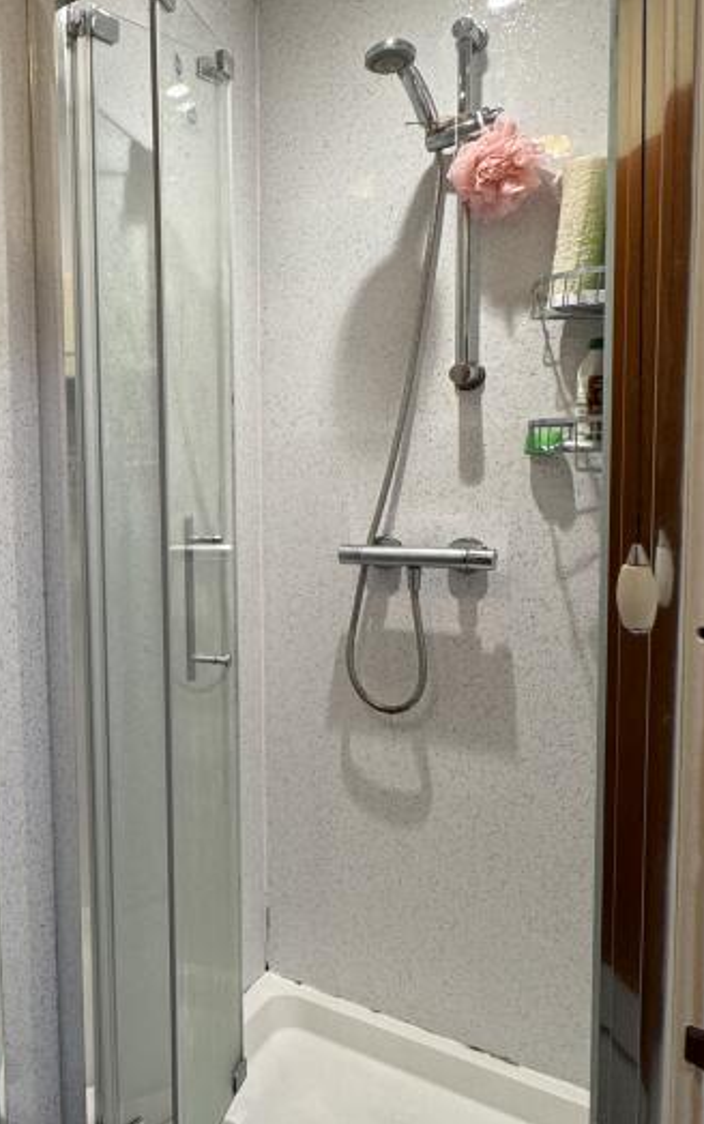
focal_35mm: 29
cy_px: 547
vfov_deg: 64.6
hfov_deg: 38.1
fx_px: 889
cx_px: -11
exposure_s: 1/50
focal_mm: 2.22
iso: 160
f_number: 2.2
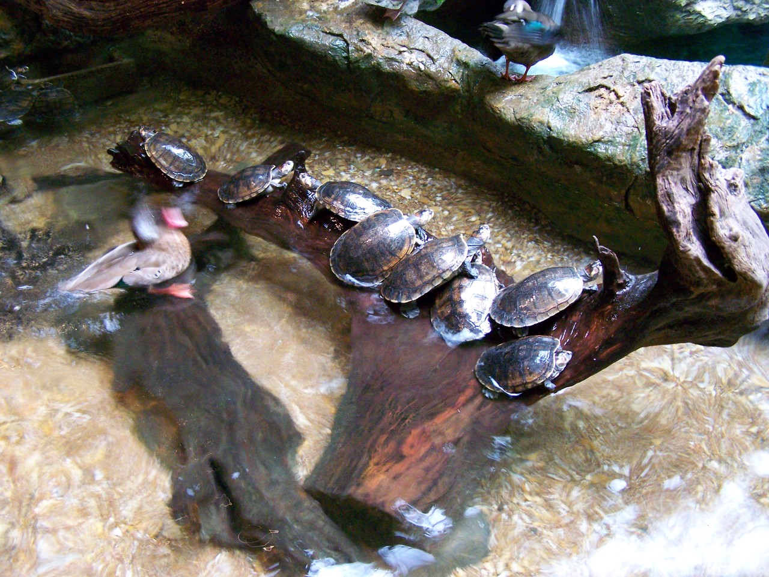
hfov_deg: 49.0
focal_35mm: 38
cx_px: 384
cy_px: 288
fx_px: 844
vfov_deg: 37.7
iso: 400
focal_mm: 6.3
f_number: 2.8
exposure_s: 1/10
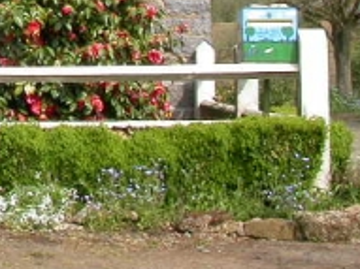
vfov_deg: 10.4
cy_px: -169
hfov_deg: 13.2
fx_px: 1413
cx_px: -270
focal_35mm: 136
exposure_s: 1/262
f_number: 6.7
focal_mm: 7.85
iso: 100
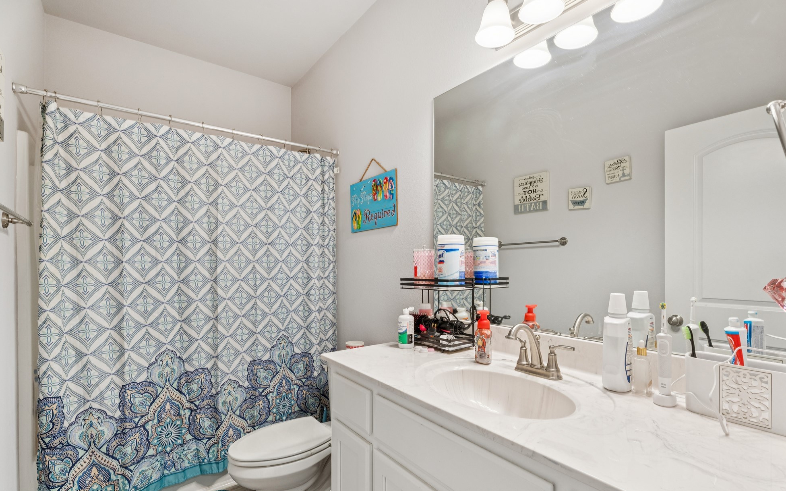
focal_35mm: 17
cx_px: 406
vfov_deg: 67.9
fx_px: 364
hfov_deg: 94.3
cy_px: 265
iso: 800
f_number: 8
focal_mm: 16
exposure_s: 1/20
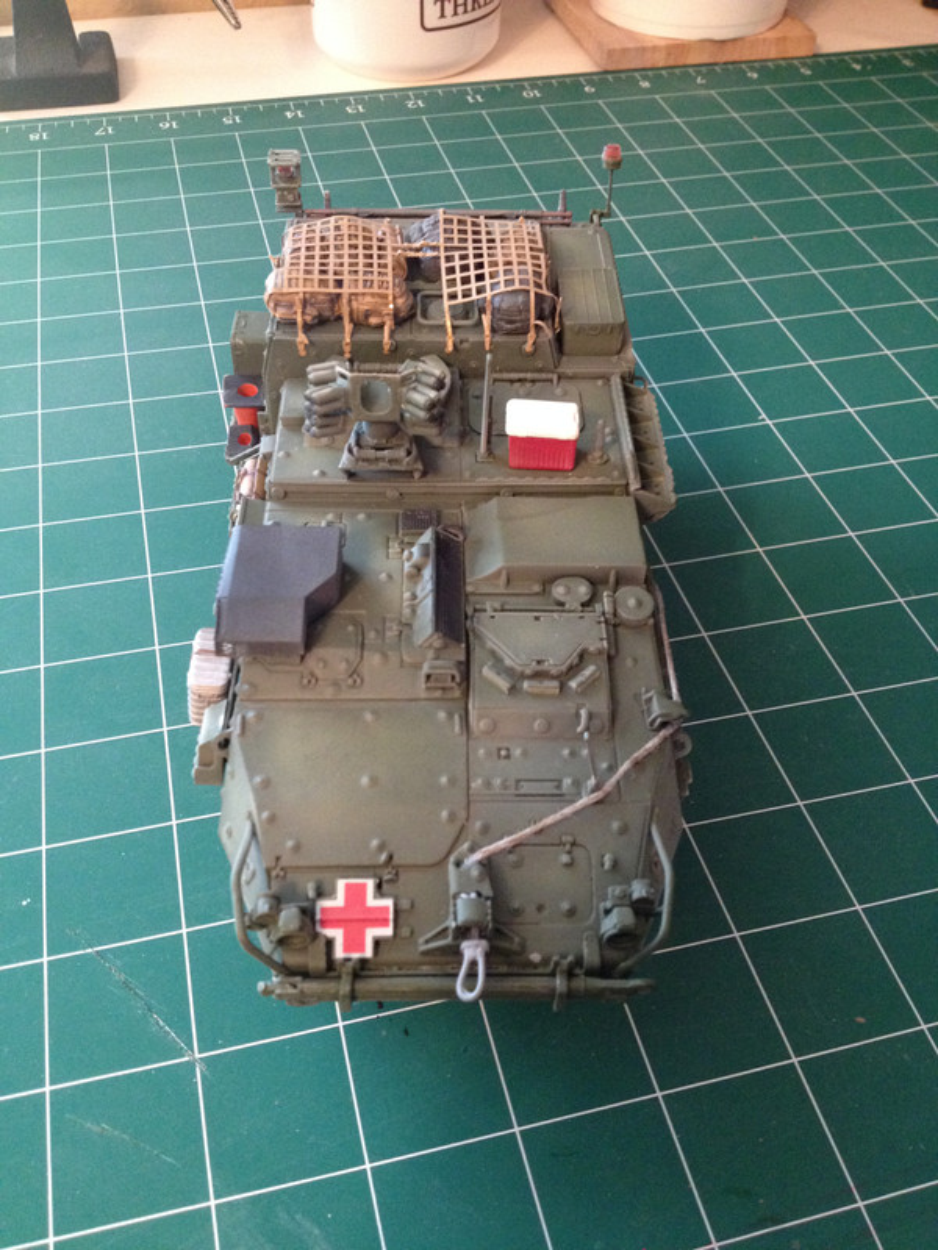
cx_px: 469
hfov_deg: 40.7
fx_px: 1265
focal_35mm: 35
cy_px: 625
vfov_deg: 52.6
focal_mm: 4.28
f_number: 2.4
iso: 320
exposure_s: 1/20
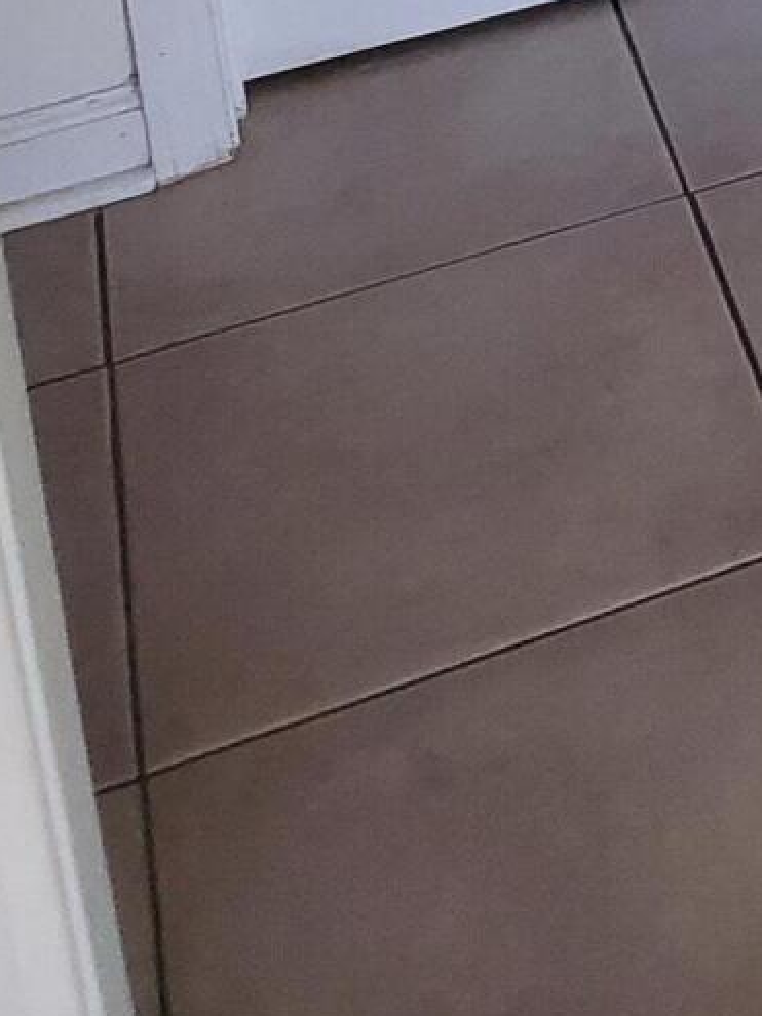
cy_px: -911
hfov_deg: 12.6
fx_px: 3083
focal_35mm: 105
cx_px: 1466
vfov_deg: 15.6
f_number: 2.4
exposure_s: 1/39
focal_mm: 4.3
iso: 640
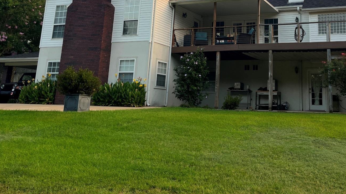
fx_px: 385
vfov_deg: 27.3
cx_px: 241
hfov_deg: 47.3
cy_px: 17
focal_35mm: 42
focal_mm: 5.1
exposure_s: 1/324
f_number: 1.6
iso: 50
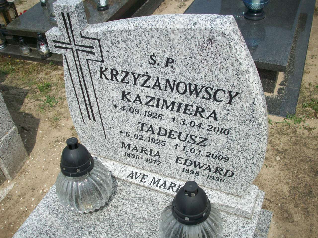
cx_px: 159
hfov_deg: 50.1
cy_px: 119
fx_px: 340
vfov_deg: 38.7
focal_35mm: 37
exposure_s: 1/483
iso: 80
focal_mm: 6.2
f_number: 5.6
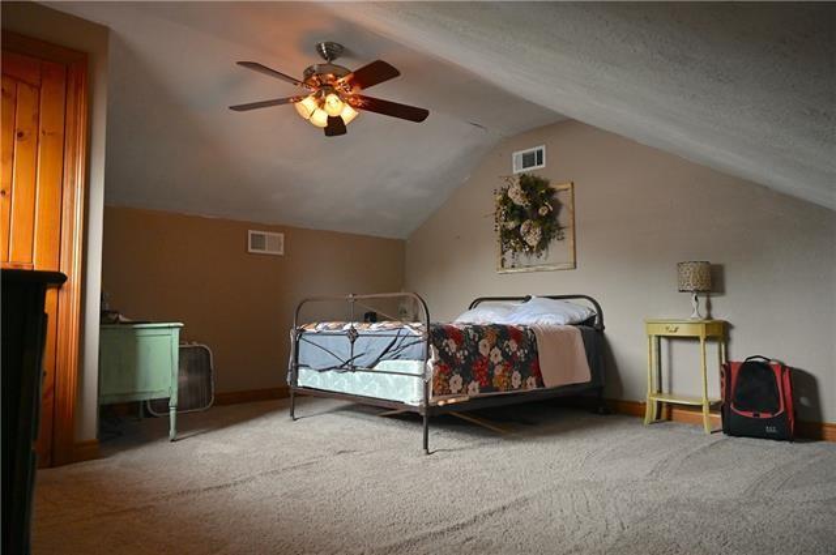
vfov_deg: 53.0
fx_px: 557
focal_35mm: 24
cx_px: 418
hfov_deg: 73.8
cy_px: 278
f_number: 6.3
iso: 2000
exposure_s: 1/100
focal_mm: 24
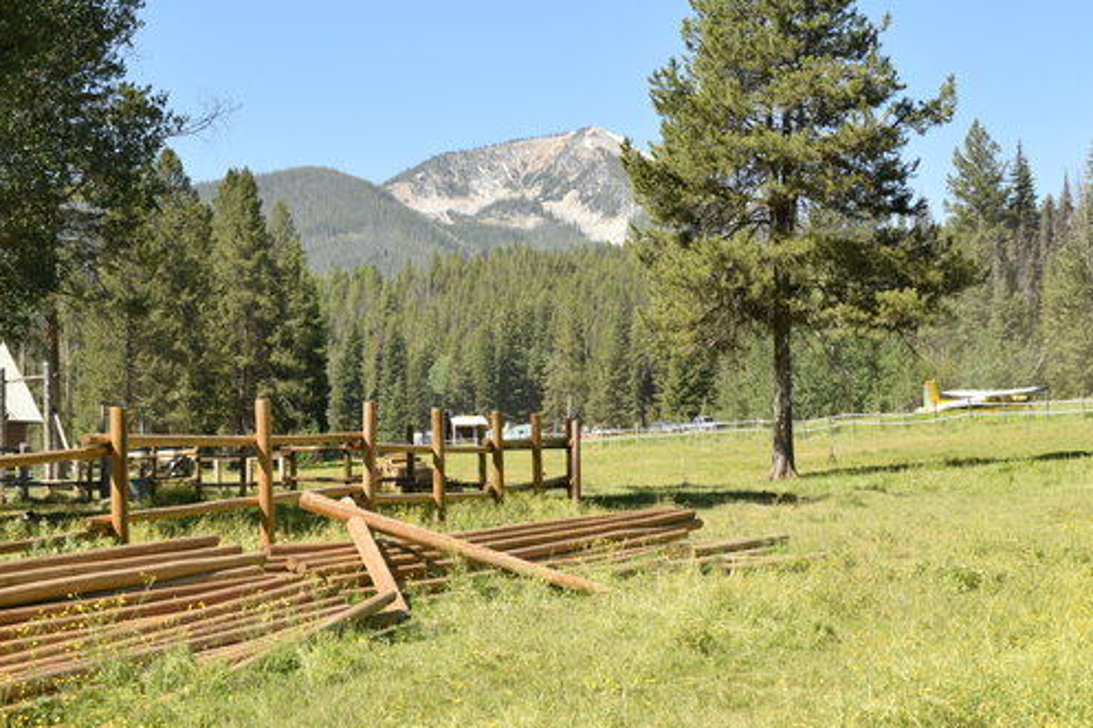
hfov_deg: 27.0
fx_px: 2270
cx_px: 636
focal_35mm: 75
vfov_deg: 18.2
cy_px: 428
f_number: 6.3
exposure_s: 1/1600
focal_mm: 31
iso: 640
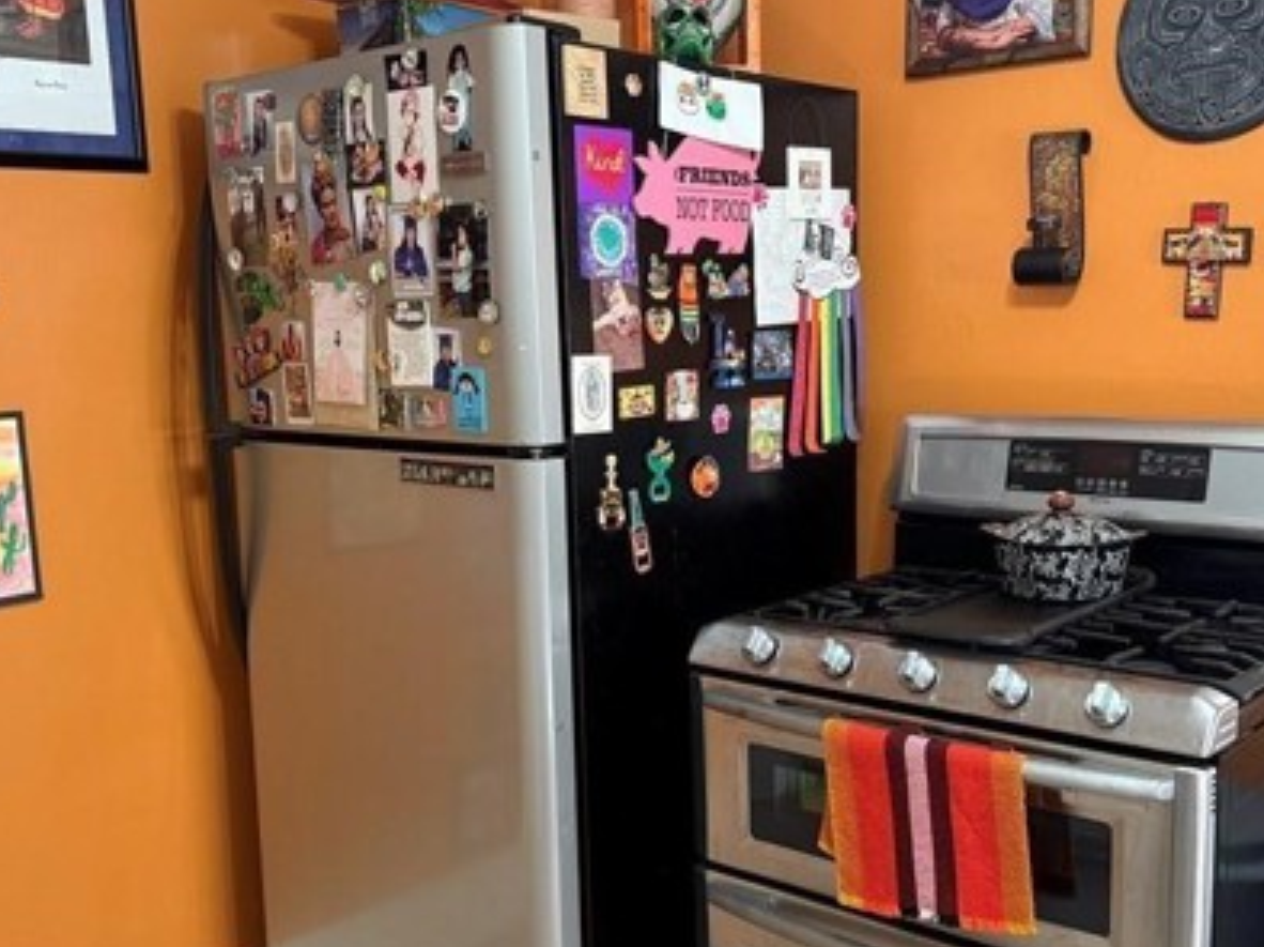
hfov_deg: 47.8
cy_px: 555
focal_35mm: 39
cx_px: 703
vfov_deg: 36.7
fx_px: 1423
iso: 250
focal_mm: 6.76
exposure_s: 1/60
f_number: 1.78
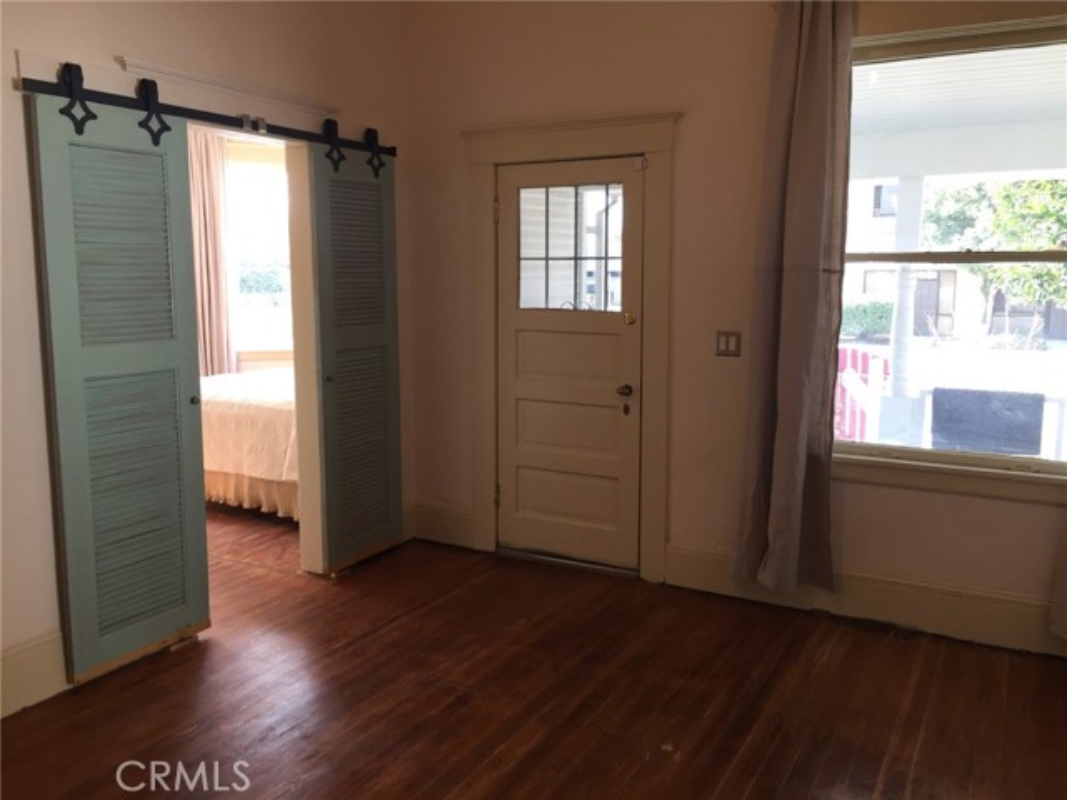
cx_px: 534
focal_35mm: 29
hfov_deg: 61.7
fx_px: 894
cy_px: 400
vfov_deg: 48.2
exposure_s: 1/60
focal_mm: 4.15
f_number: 2.2
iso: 40
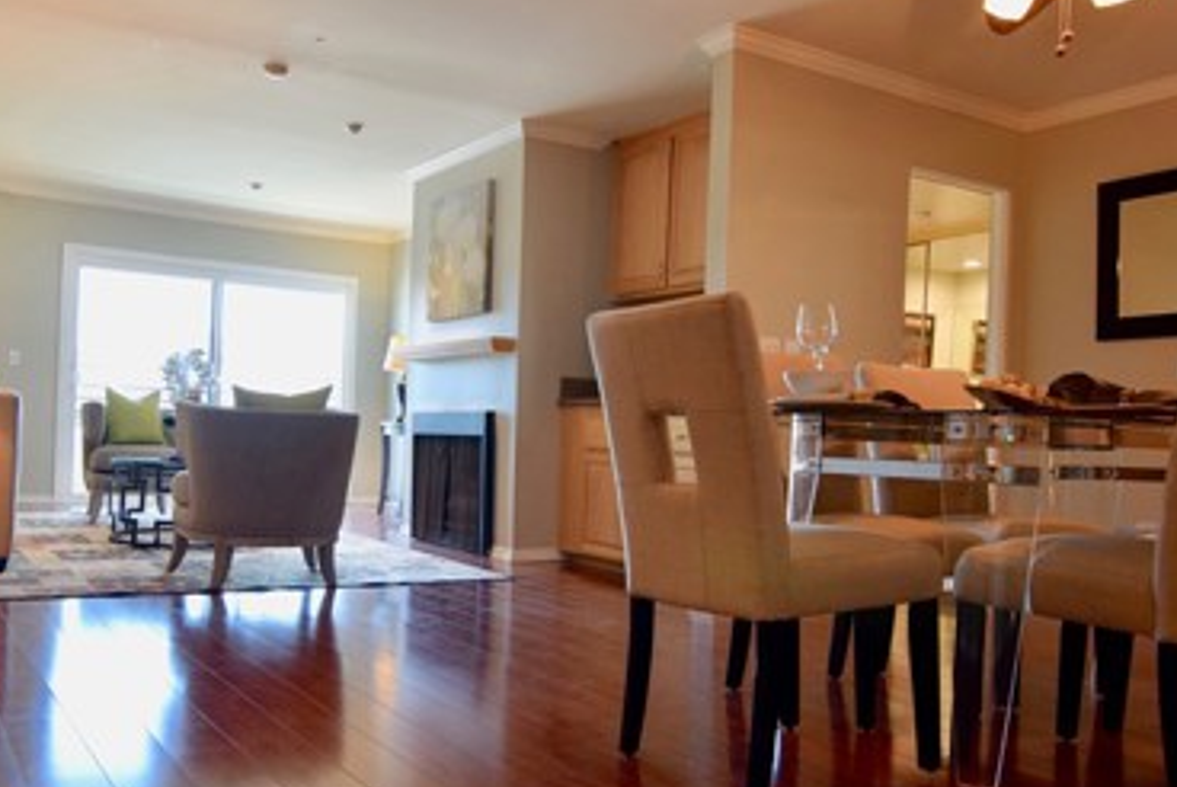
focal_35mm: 34
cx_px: 521
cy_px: 440
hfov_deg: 55.8
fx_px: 1108
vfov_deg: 39.0
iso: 640
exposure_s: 1/60
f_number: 4
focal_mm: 13
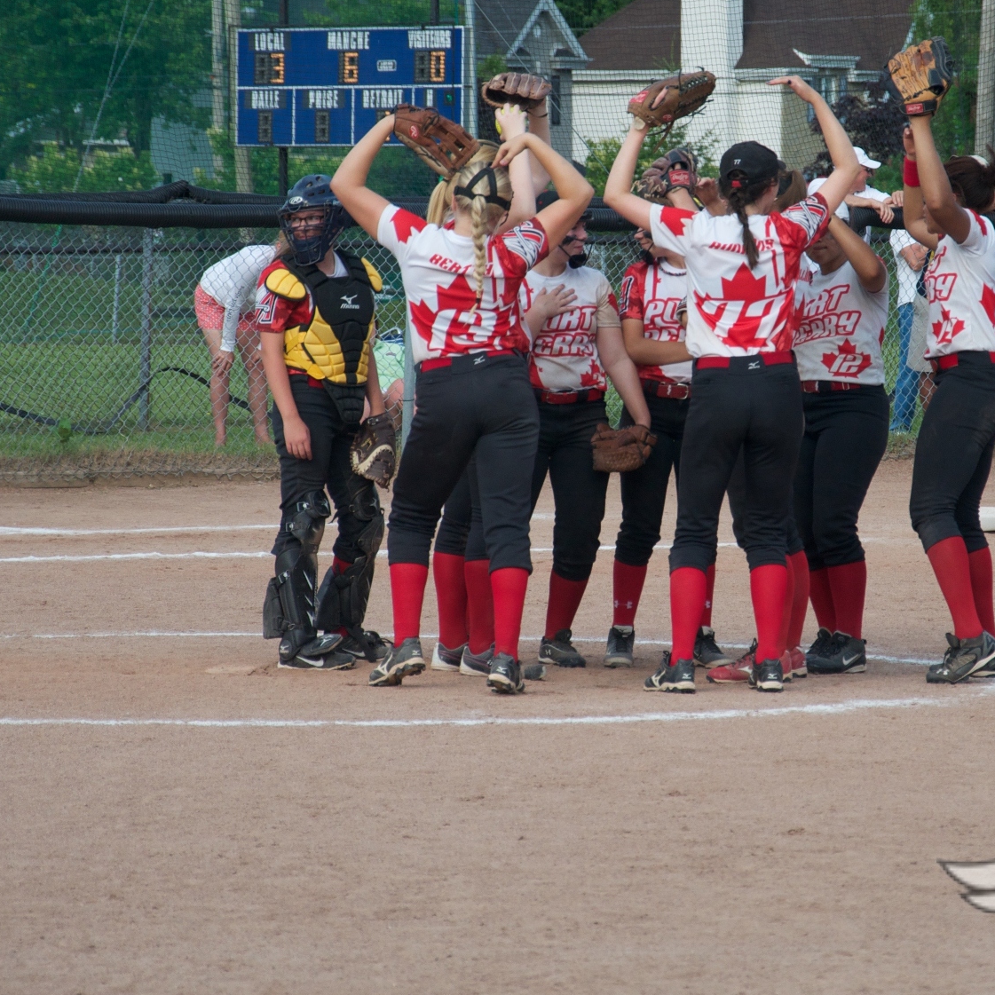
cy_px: 372
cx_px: 687
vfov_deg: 6.8
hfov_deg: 6.8
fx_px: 8319
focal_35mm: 256
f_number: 5.6
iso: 400
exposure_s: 1/1000
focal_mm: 105
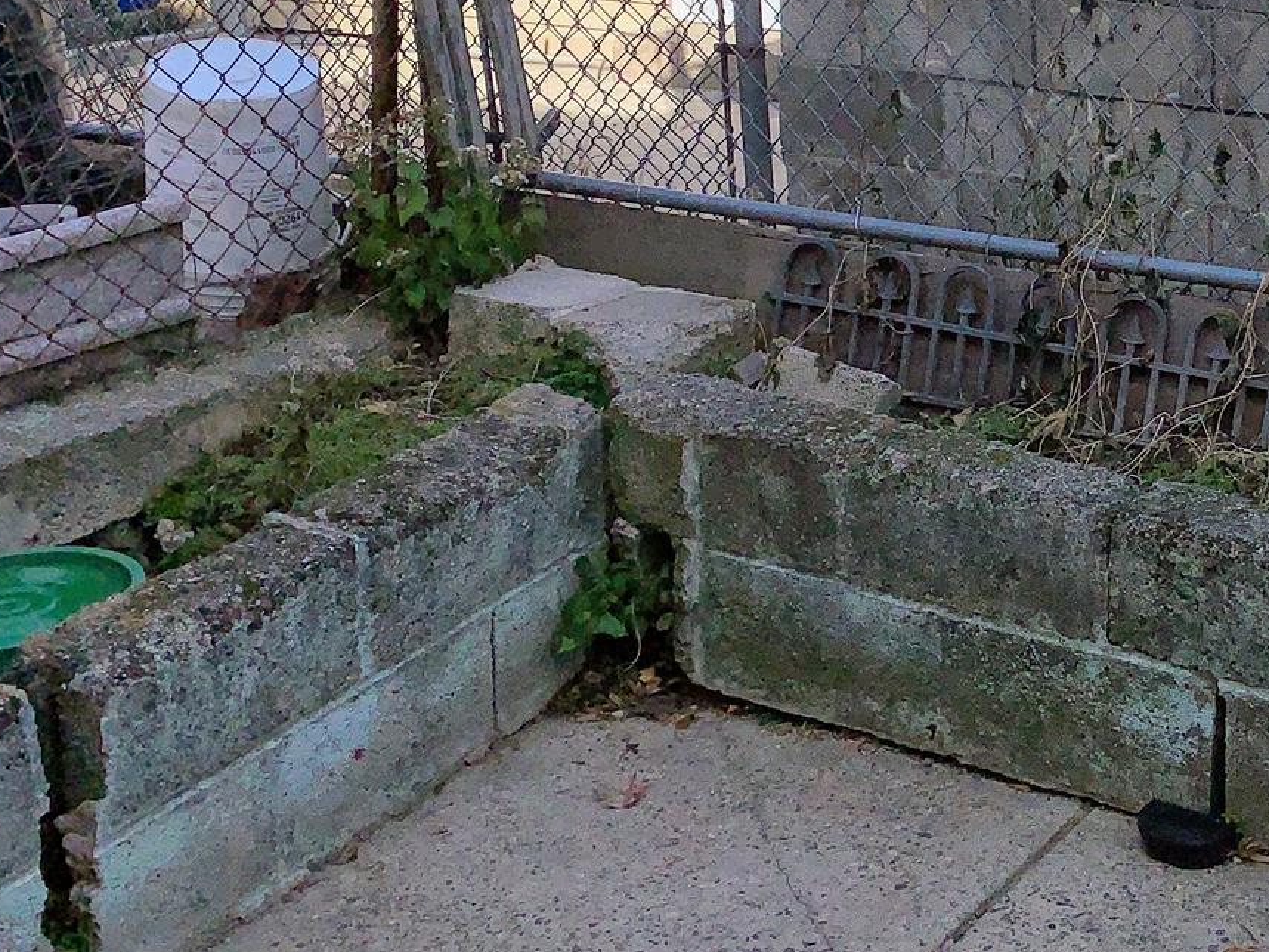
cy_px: 344
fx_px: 2273
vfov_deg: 23.6
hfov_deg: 29.3
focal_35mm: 62
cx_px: 1254
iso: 25
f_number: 1.8
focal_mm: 4.25
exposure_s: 1/6061
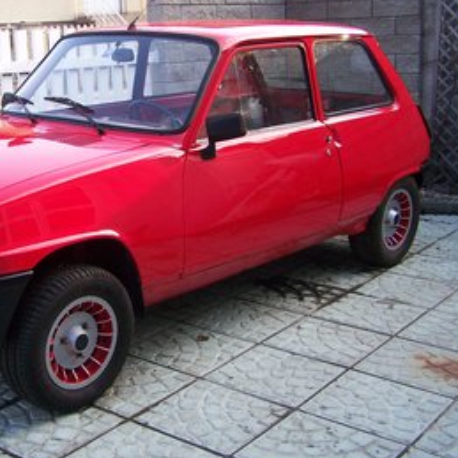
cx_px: 126
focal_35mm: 52
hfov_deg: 32.3
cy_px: 204
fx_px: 778
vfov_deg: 32.8
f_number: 2.8
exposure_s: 1/160
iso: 80
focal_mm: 6.3
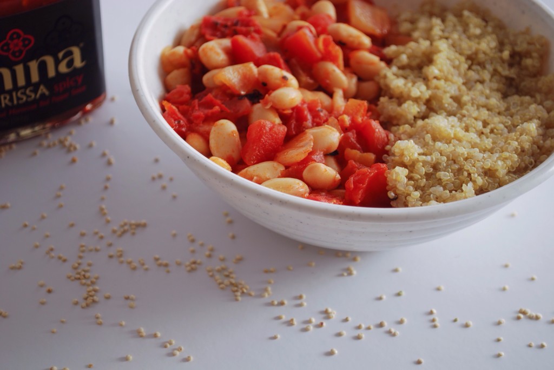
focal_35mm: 72
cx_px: 277
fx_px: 1109
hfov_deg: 28.0
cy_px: 185
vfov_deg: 19.0
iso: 100
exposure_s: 1/30
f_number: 5.6
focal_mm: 48
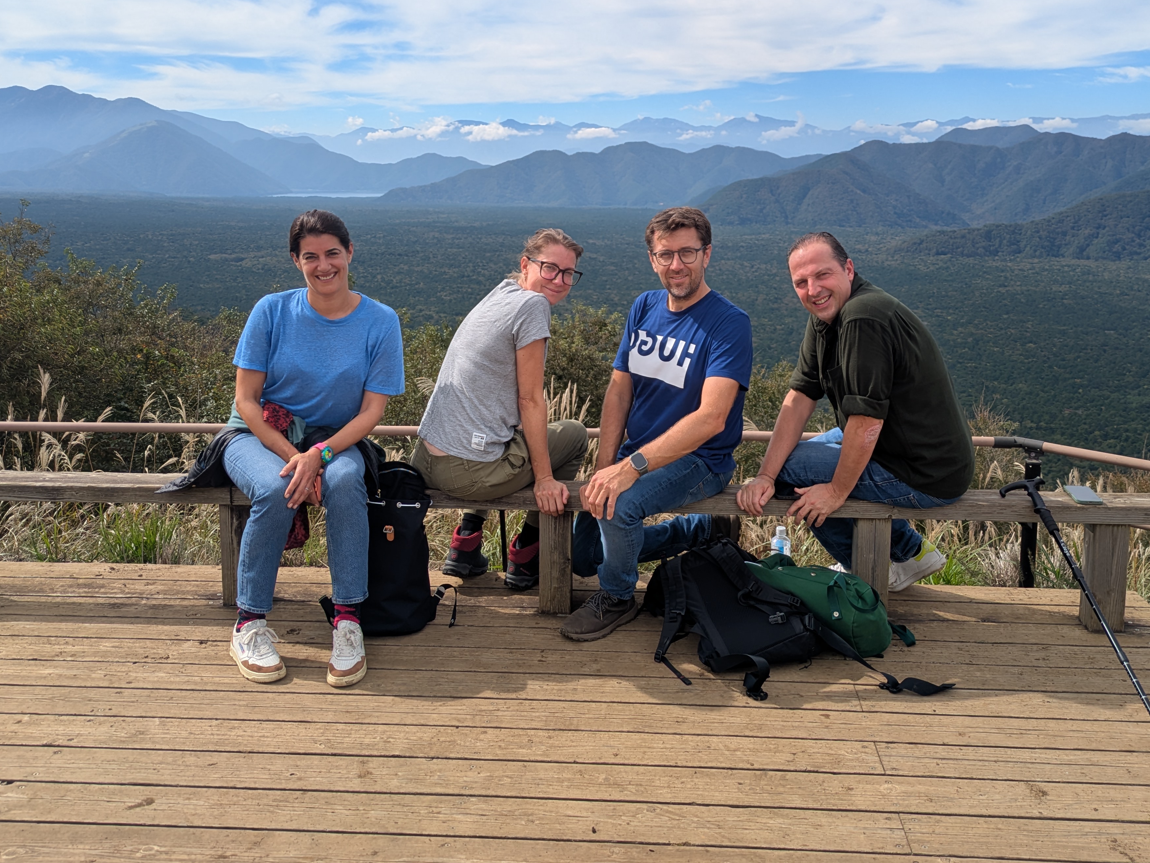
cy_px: 310
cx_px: 598
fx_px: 1097
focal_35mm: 33
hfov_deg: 55.3
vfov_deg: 42.6
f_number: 1.89
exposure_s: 1/2092
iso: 44
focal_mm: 5.43
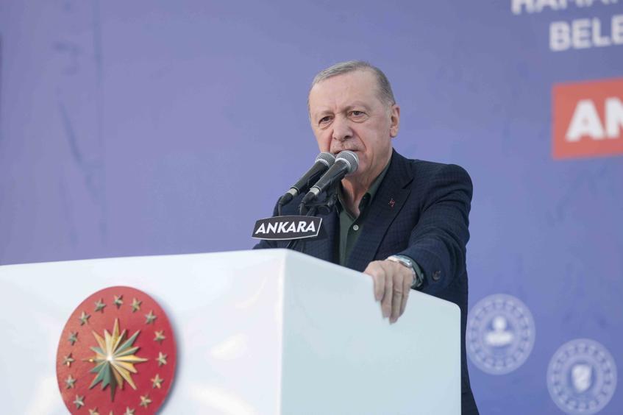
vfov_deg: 6.9
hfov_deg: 10.3
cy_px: 208
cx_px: 312
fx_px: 3460
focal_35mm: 200
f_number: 4
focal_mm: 200
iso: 400
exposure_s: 1/400
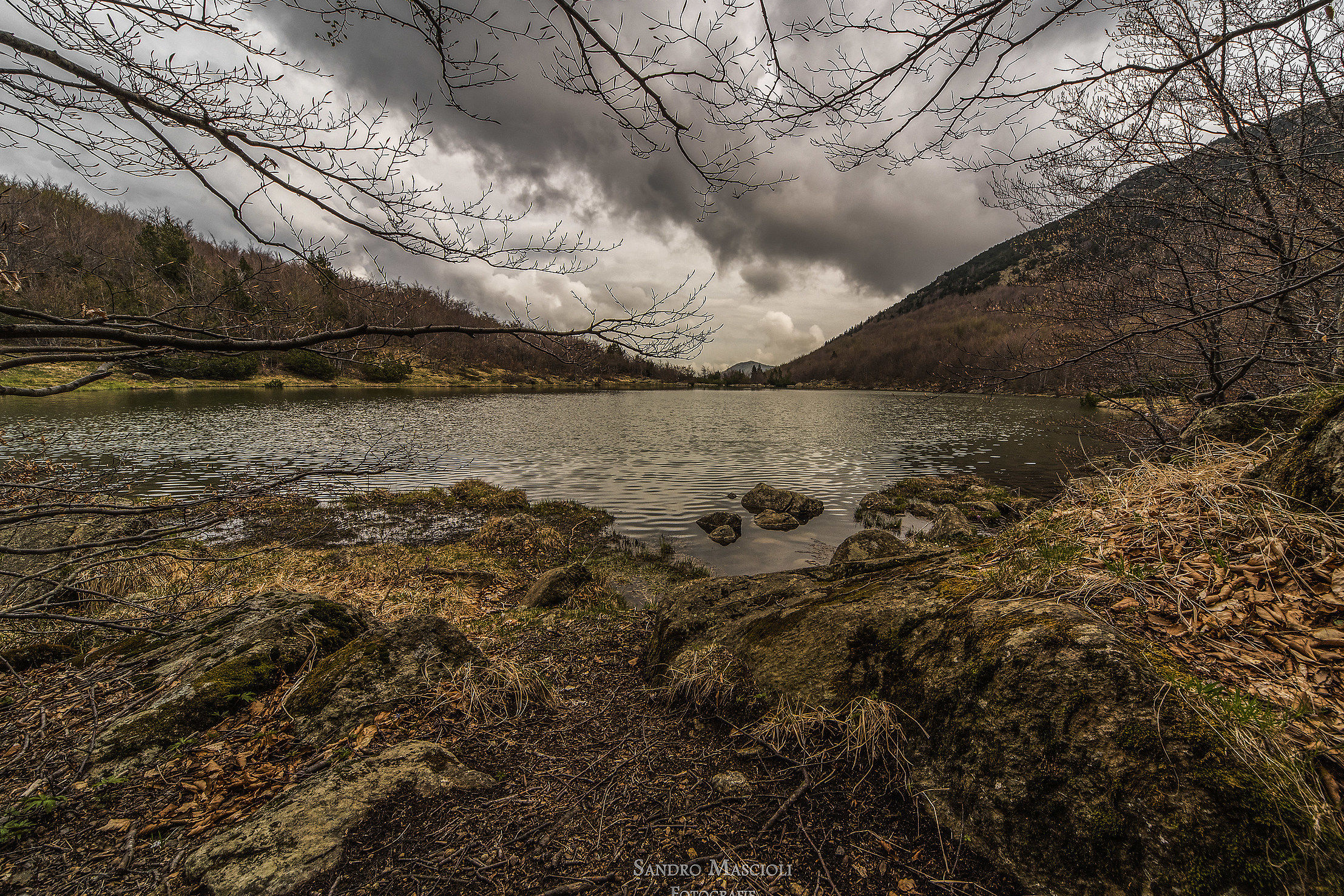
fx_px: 485
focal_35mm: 13
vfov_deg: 85.4
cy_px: 458
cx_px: 714
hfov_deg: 108.2
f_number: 16
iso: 640
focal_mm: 12
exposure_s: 1/400
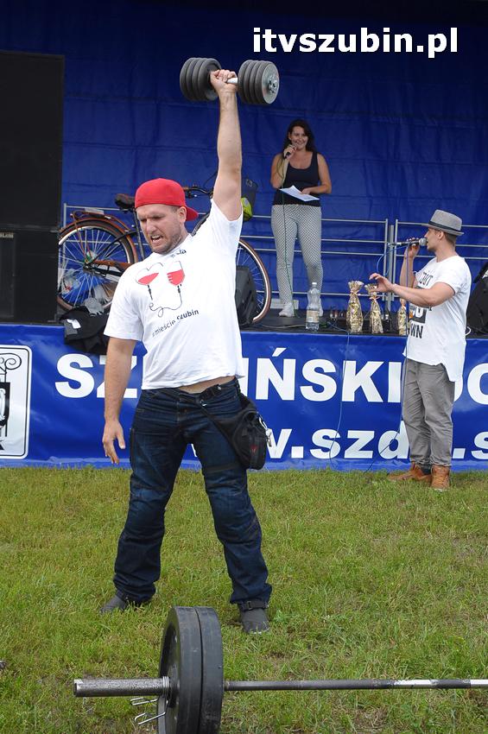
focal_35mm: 69
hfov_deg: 19.7
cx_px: 244
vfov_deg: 29.3
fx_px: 1406
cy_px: 367
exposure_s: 1/200
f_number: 7.1
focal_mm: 46
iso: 400
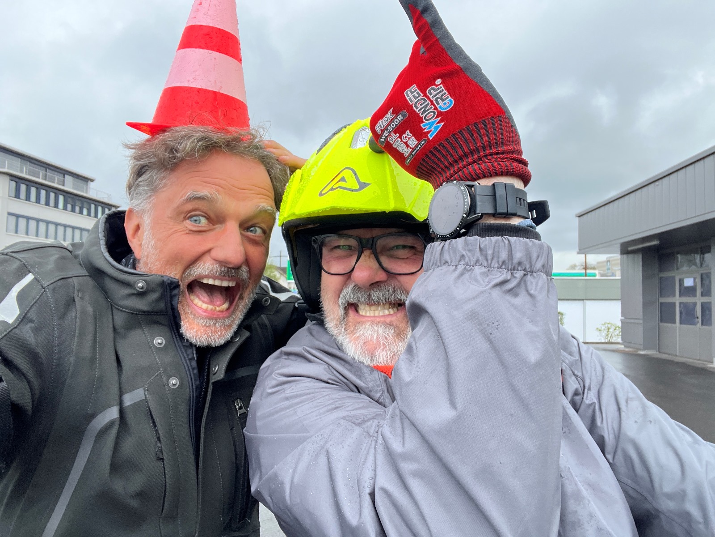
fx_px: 475
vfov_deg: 58.9
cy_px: 268
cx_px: 358
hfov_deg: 73.9
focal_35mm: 23
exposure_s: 1/172
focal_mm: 2.71
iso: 40
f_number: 2.2
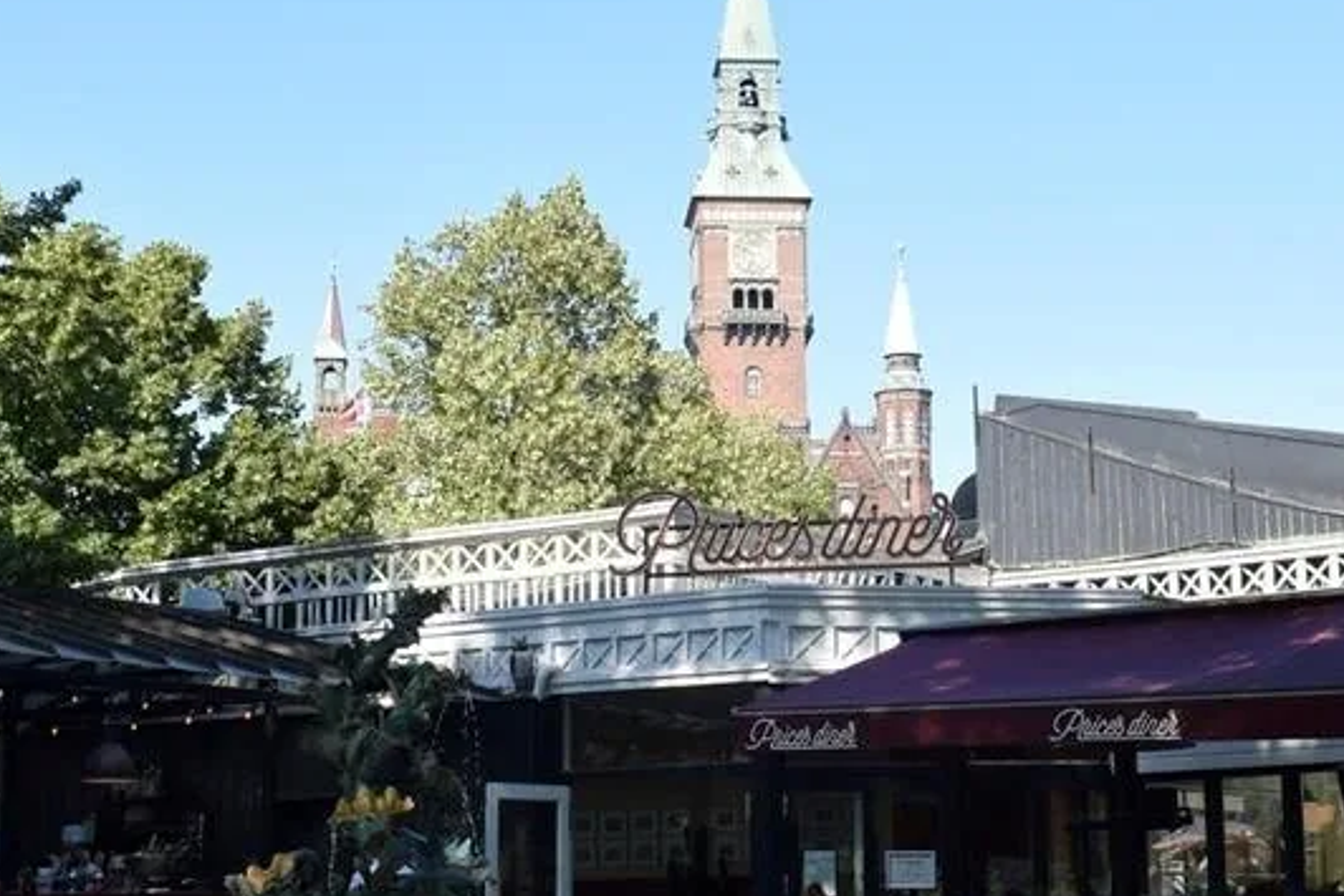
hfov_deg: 27.7
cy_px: 366
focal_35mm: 73
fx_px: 2726
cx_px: 735
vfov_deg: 18.7
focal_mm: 24
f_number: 8
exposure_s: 1/250
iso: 200
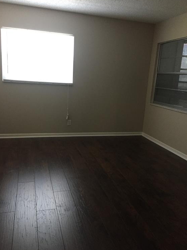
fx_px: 216
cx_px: 94
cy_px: 125
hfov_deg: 46.8
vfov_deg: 59.9
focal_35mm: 30
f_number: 2.2
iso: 200
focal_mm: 4.15
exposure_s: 1/30
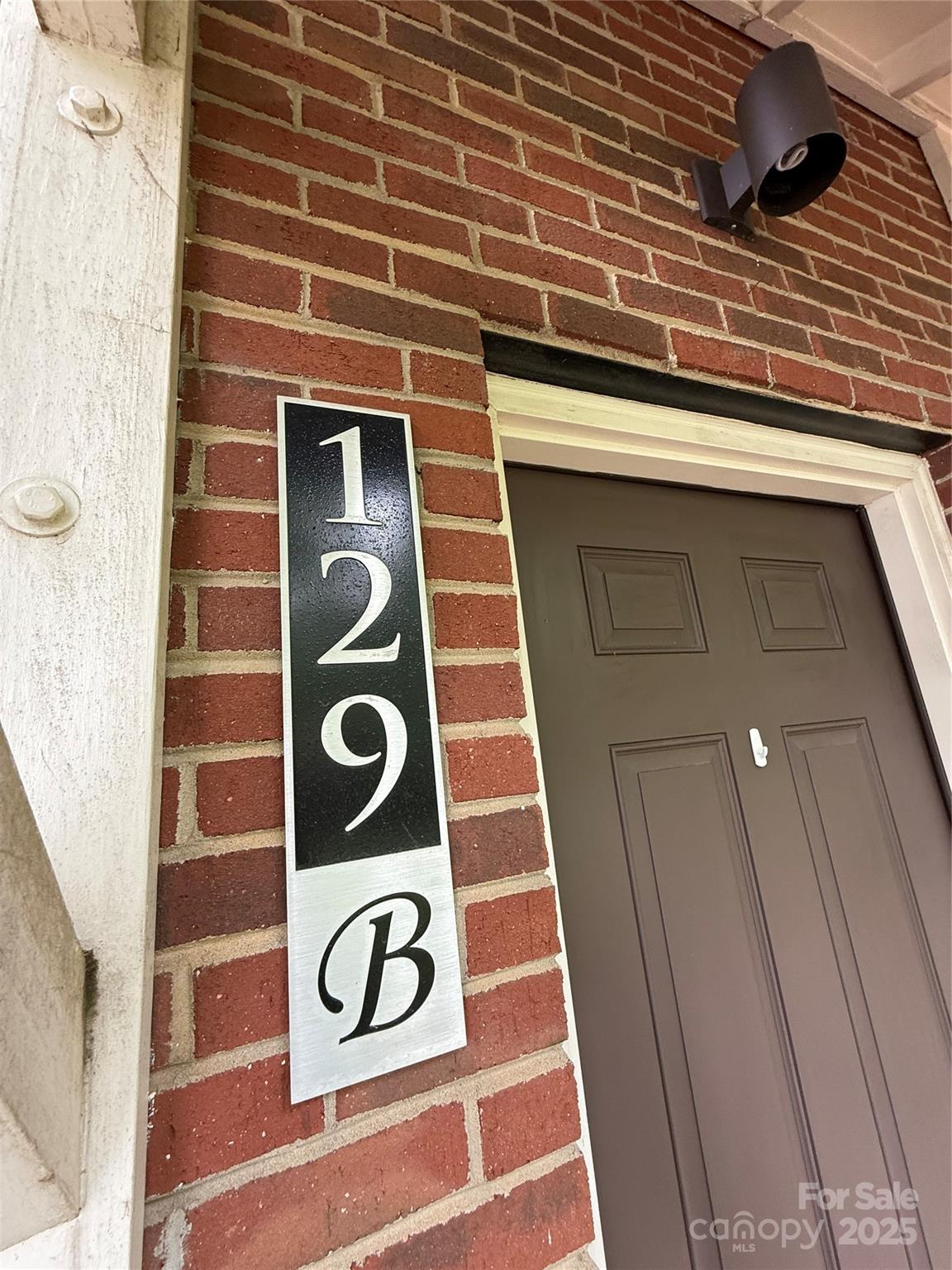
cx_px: 476
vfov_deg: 102.1
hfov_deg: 85.7
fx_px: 513
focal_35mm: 14
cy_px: 635
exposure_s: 1/99
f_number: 2.2
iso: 200
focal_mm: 2.22
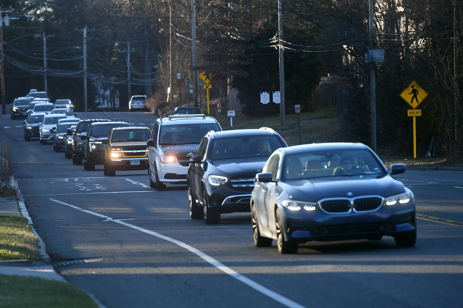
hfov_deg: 10.3
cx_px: 232
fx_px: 2572
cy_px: 154
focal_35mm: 200
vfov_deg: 6.9
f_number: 5.6
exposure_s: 1/1000
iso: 800
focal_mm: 200
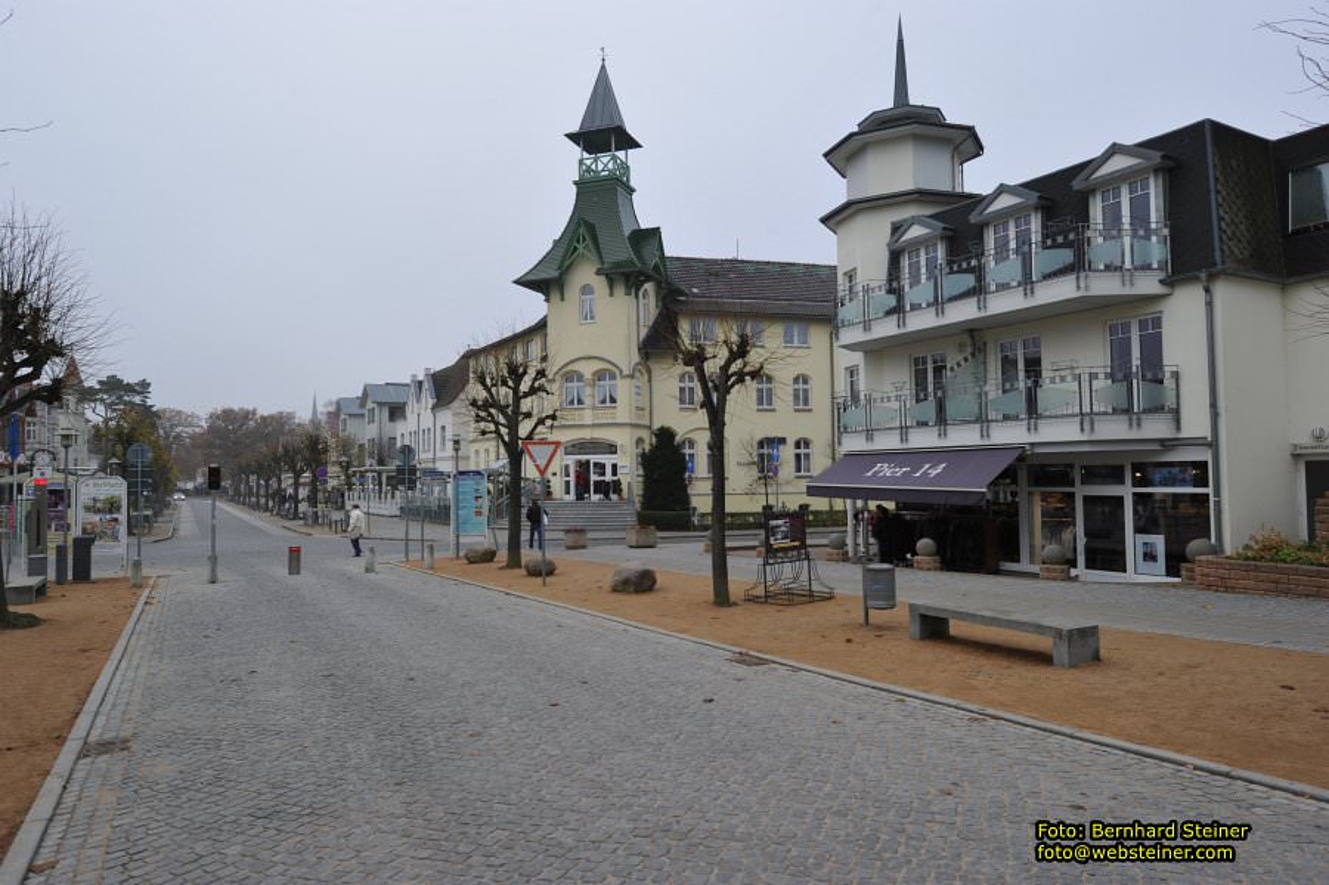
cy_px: 442
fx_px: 885
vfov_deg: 53.1
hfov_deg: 73.8
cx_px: 664
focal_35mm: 24
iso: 200
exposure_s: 1/160
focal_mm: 24
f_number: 6.3
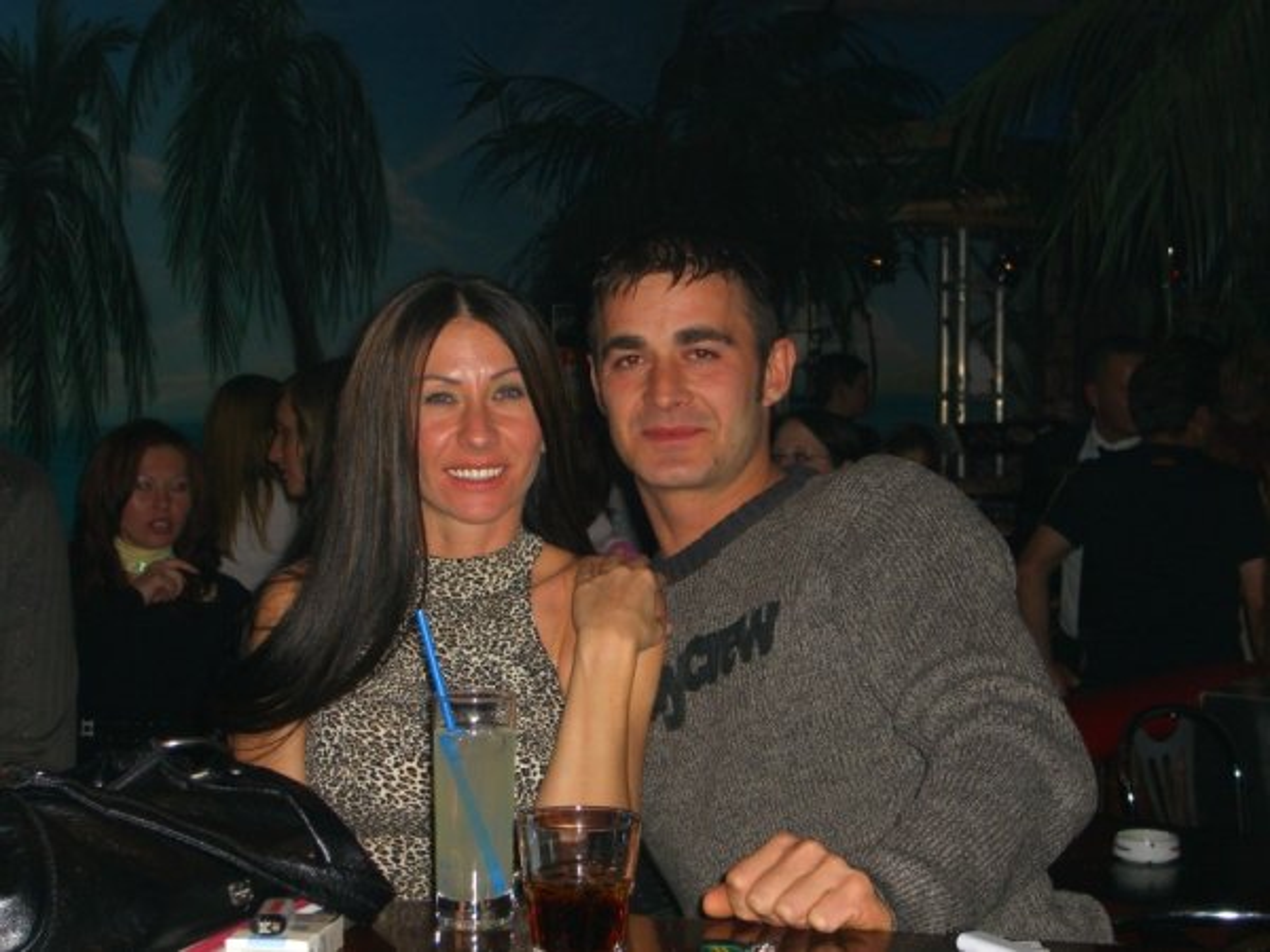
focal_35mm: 68
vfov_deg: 21.6
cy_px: 476
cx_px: 635
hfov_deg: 28.6
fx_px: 2495
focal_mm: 14.2
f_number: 4
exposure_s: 1/60
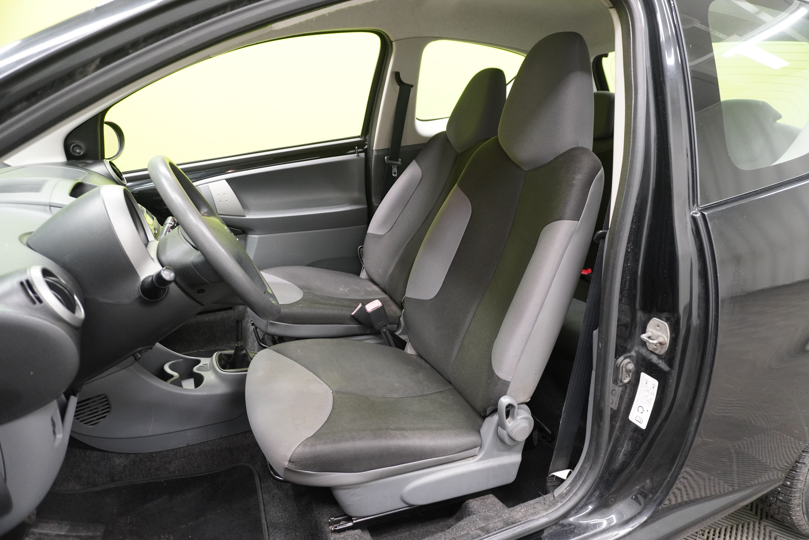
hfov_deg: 73.7
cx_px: 404
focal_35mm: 24
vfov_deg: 53.1
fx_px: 539
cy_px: 270
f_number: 3.5
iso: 1250
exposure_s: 1/30
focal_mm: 16
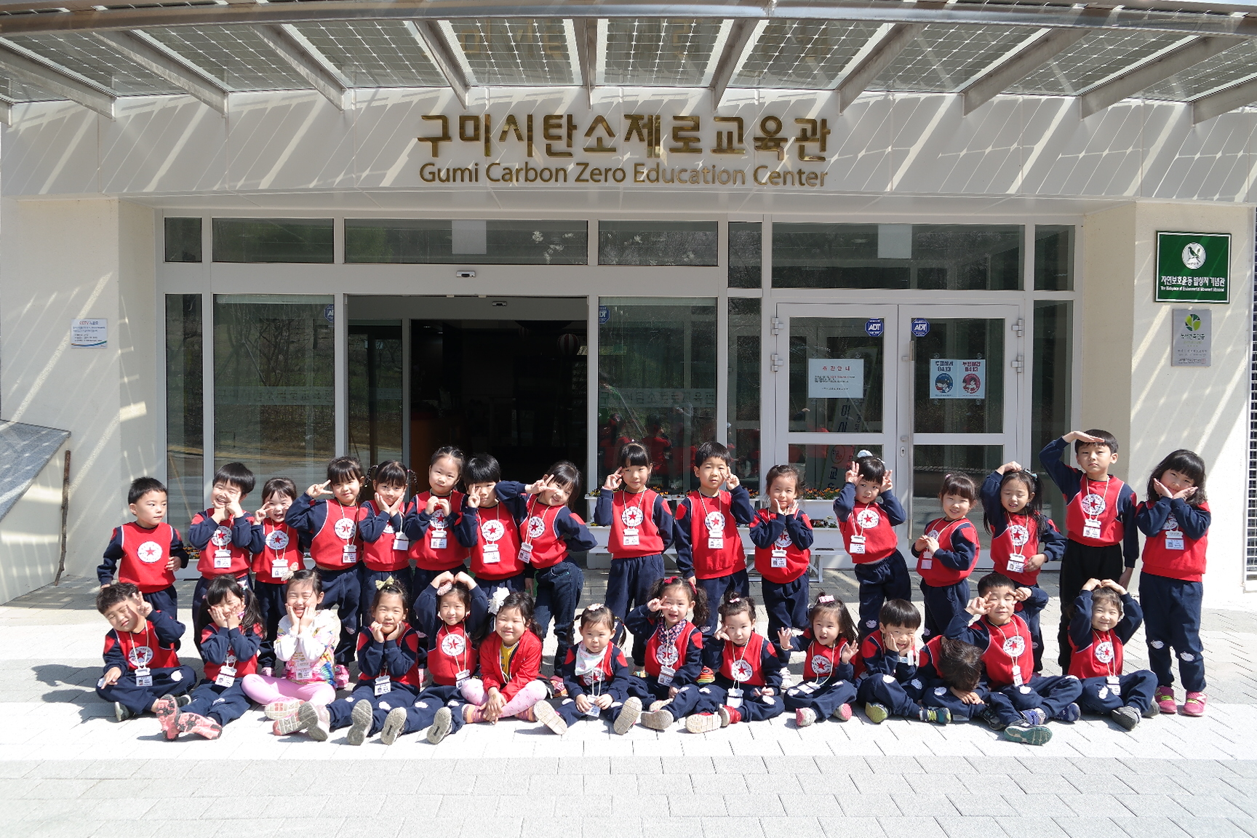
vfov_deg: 43.6
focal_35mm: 30
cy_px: 419
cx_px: 628
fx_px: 1047
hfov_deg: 61.9
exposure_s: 1/250
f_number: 5.6
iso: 100
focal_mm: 20
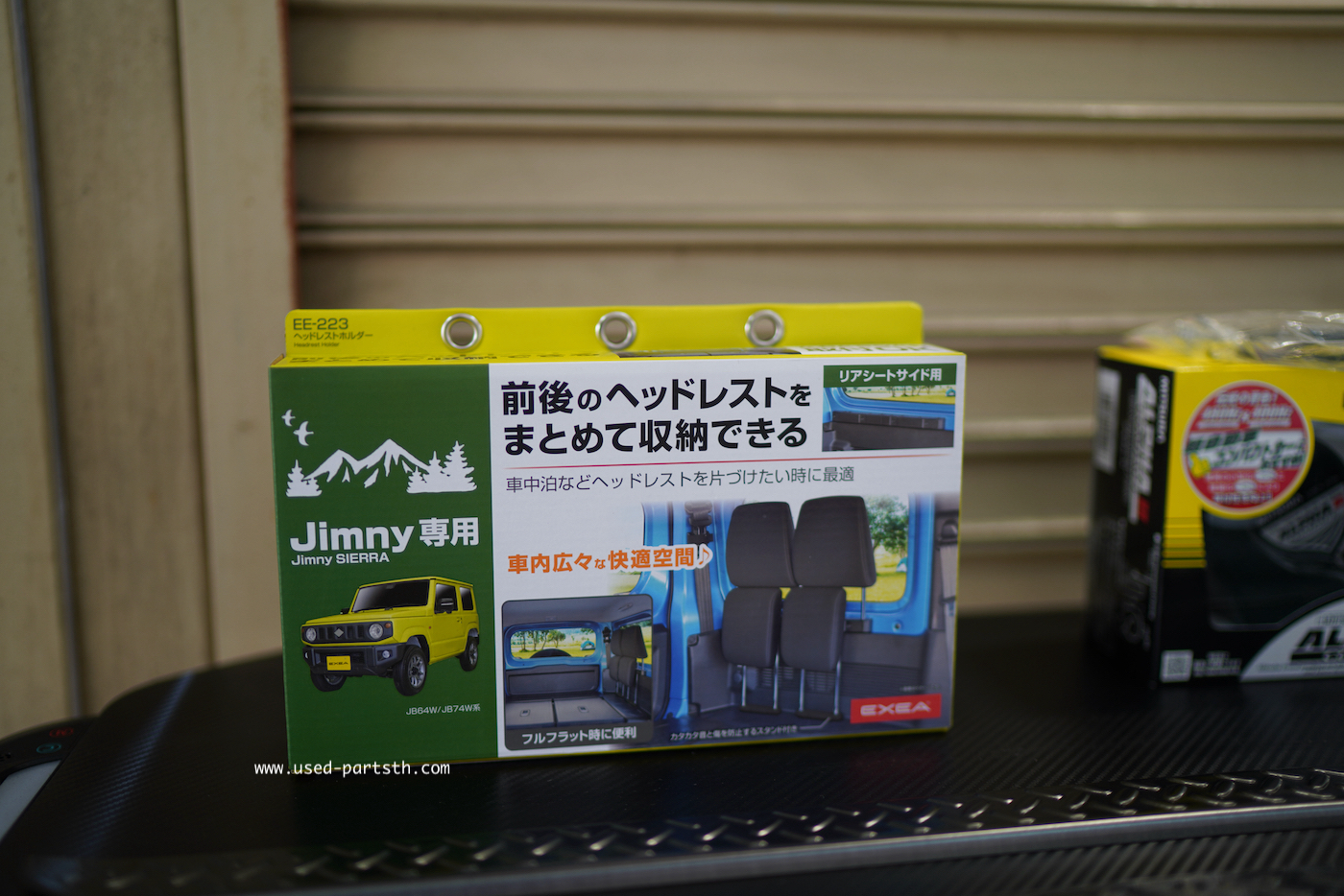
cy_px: 448
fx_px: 1307
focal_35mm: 35
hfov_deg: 54.4
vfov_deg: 37.9
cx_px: 672
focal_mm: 35
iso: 100
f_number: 1.4
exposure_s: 1/125
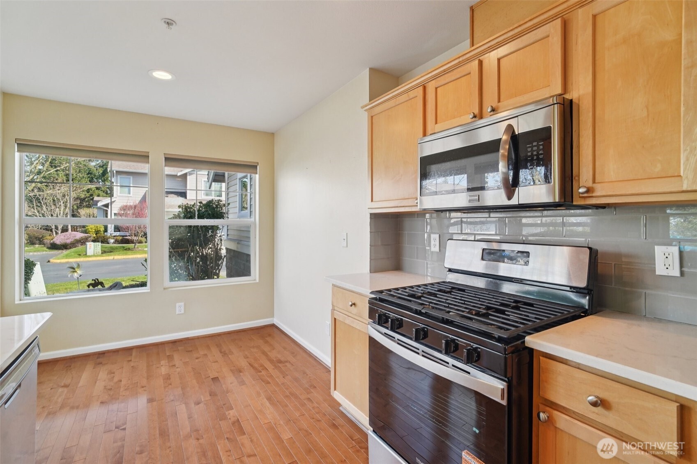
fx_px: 310
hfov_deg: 96.7
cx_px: 348
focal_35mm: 16
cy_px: 232
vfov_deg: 73.7
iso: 1600
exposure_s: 1/80
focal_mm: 16
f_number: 8
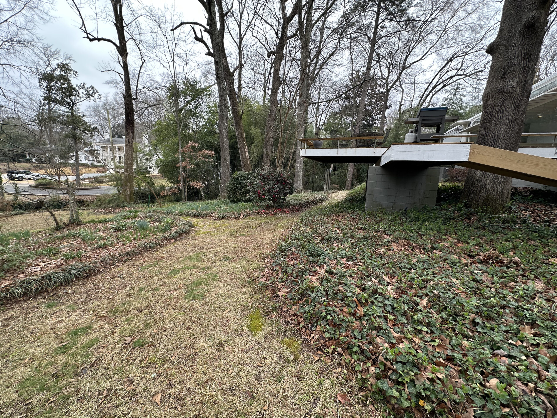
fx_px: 225
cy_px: 209
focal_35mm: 14
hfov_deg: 102.1
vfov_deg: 85.7
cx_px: 278
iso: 40
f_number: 2.2
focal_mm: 2.22
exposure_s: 1/139
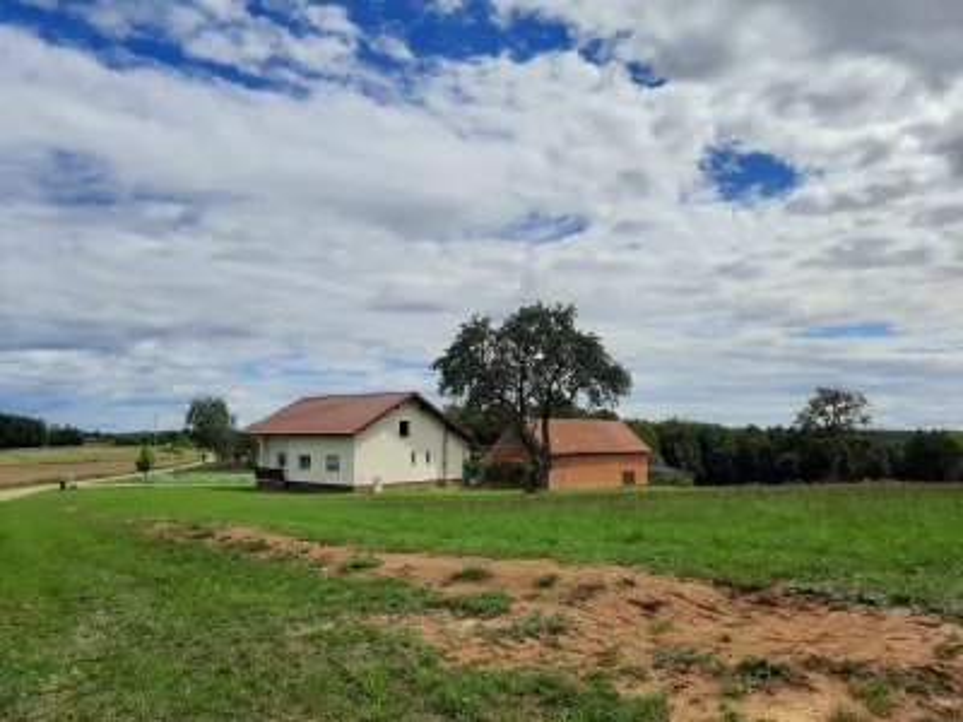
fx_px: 695
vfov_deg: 54.9
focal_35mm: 25
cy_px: 361
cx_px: 482
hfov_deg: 69.4
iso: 32
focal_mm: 4.6
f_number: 2
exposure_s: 1/2288
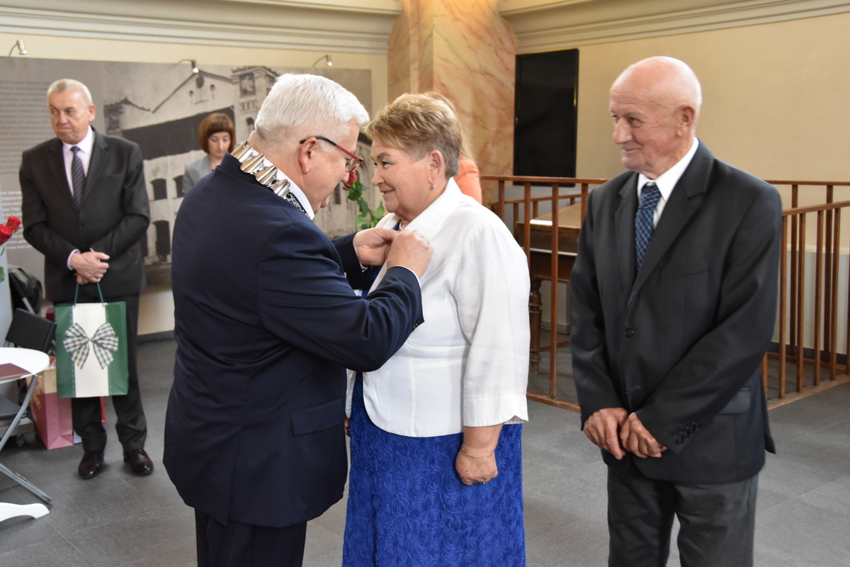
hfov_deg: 47.9
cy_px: 284
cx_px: 425
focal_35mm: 40
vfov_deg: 33.0
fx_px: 956
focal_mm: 27
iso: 1400
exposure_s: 1/40
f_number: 4
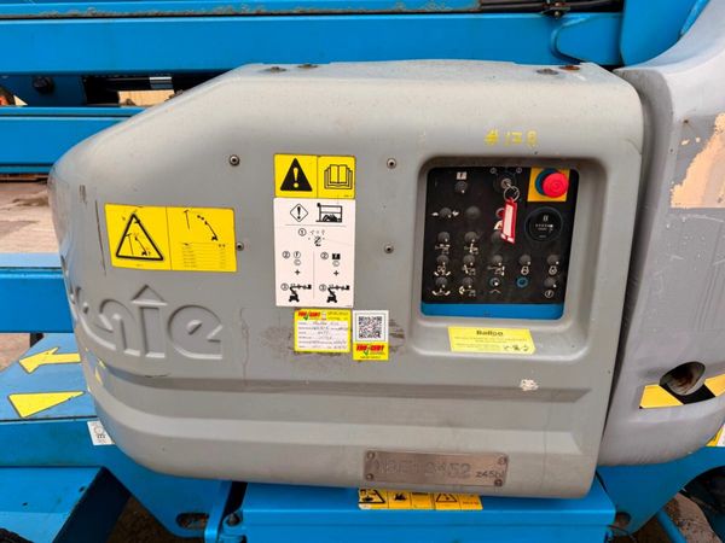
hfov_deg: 71.6
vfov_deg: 56.8
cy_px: 272
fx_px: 503
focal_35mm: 24
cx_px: 362
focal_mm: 6.76
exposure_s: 1/735
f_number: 1.78
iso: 80
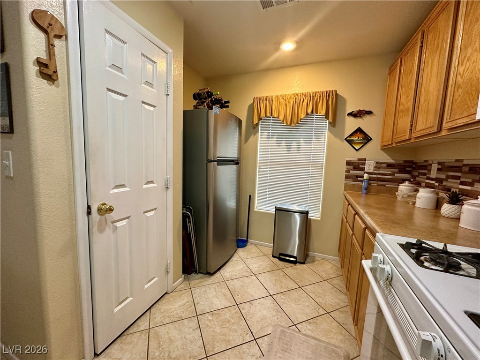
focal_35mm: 14
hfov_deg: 102.1
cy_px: 180
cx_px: 240
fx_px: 194
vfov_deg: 85.7
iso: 250
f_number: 2.2
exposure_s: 1/120
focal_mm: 2.22
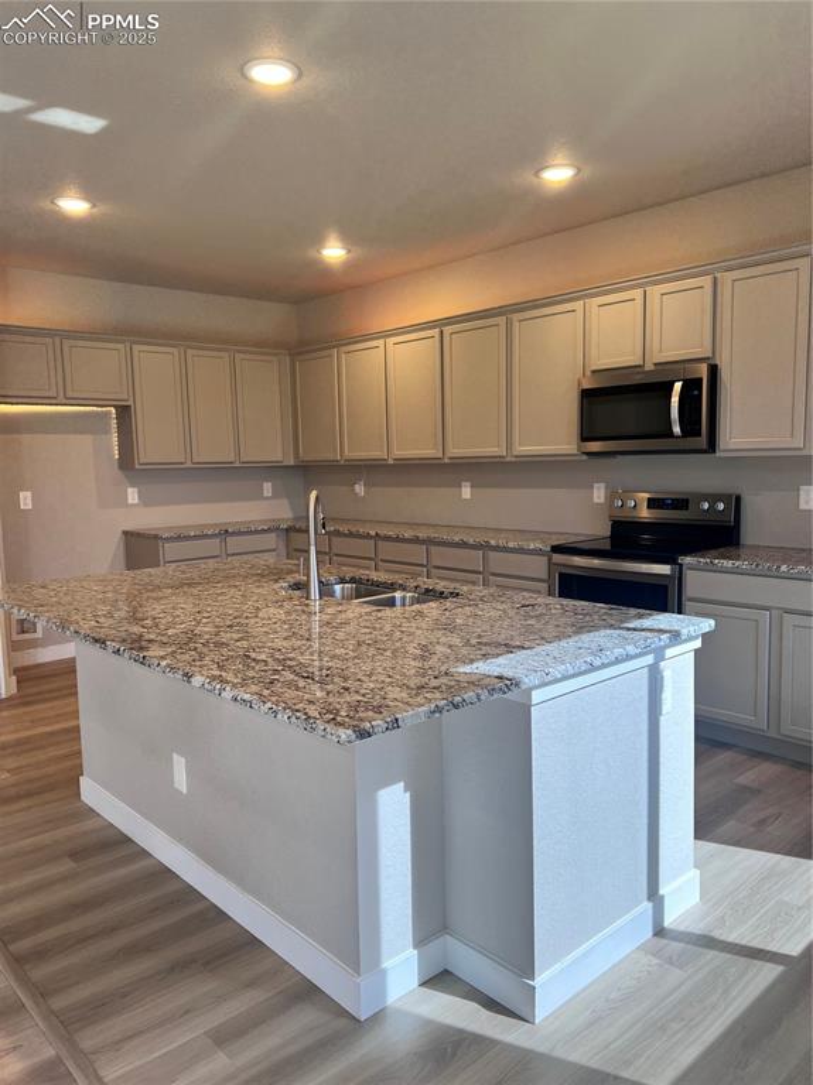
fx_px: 815
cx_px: 406
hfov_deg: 53.0
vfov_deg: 67.3
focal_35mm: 26
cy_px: 542
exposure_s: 1/120
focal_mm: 5.7
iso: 64
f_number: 1.5
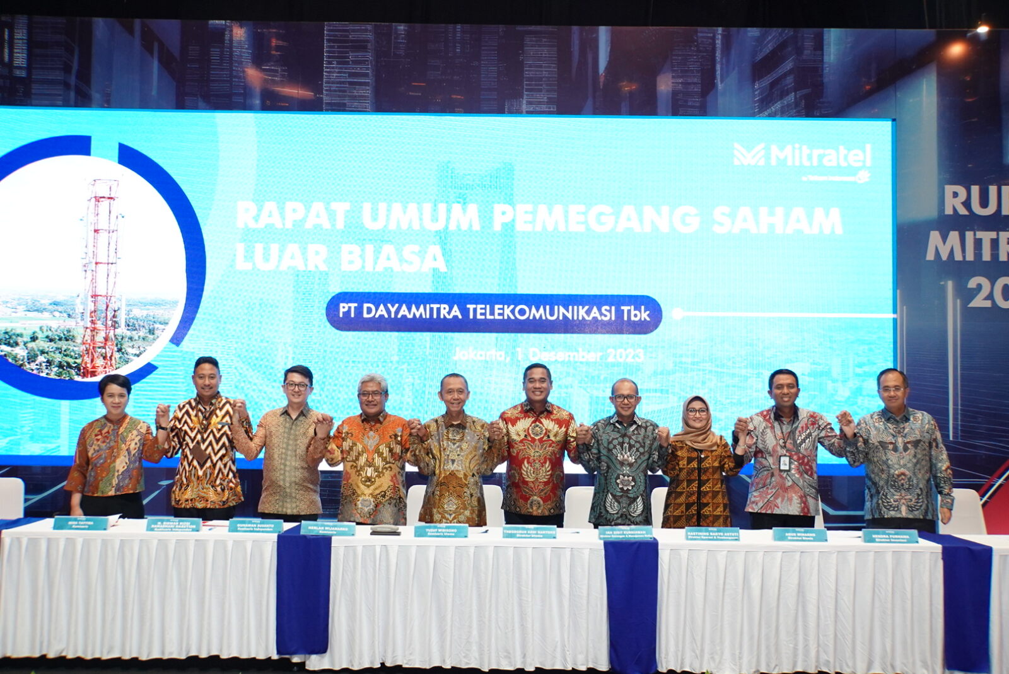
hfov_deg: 49.5
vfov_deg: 34.3
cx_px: 504
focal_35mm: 39
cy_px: 337
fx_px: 1094
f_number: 5
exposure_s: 1/250
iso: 2000
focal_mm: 26
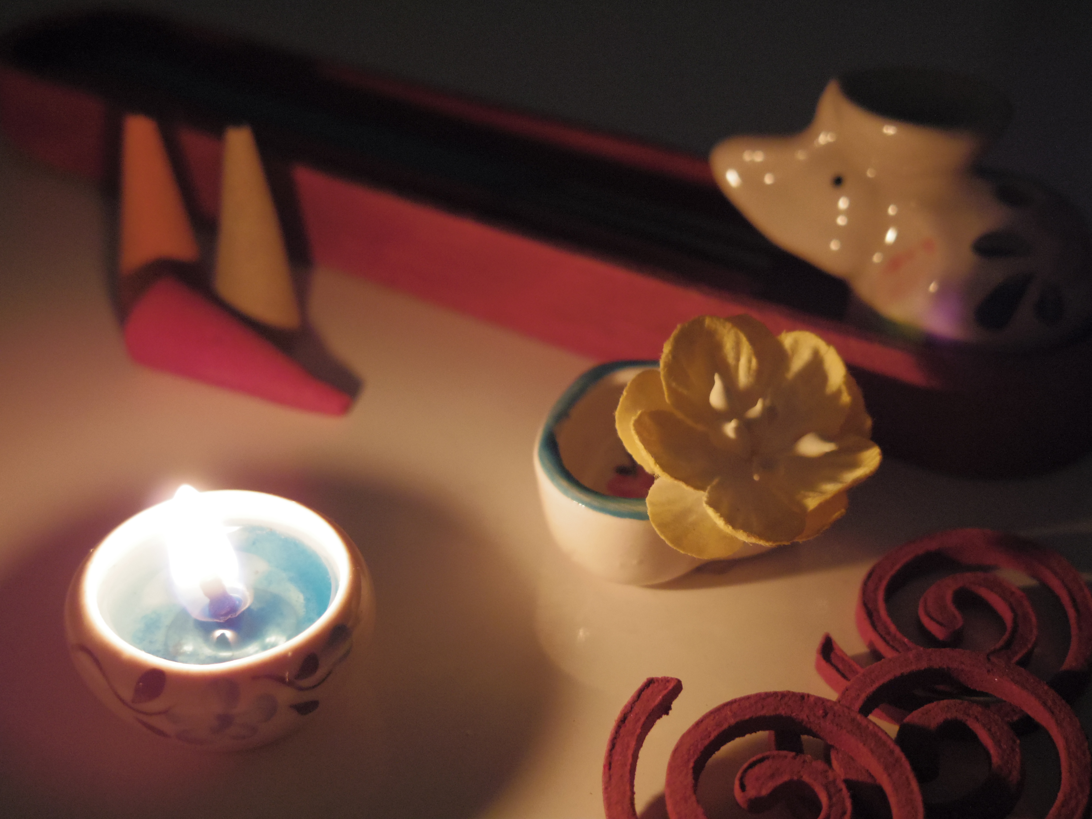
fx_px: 1483
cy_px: 410
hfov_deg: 40.4
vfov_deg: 30.9
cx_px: 546
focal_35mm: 47
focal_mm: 8.5
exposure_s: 1/40
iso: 800
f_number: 1.9
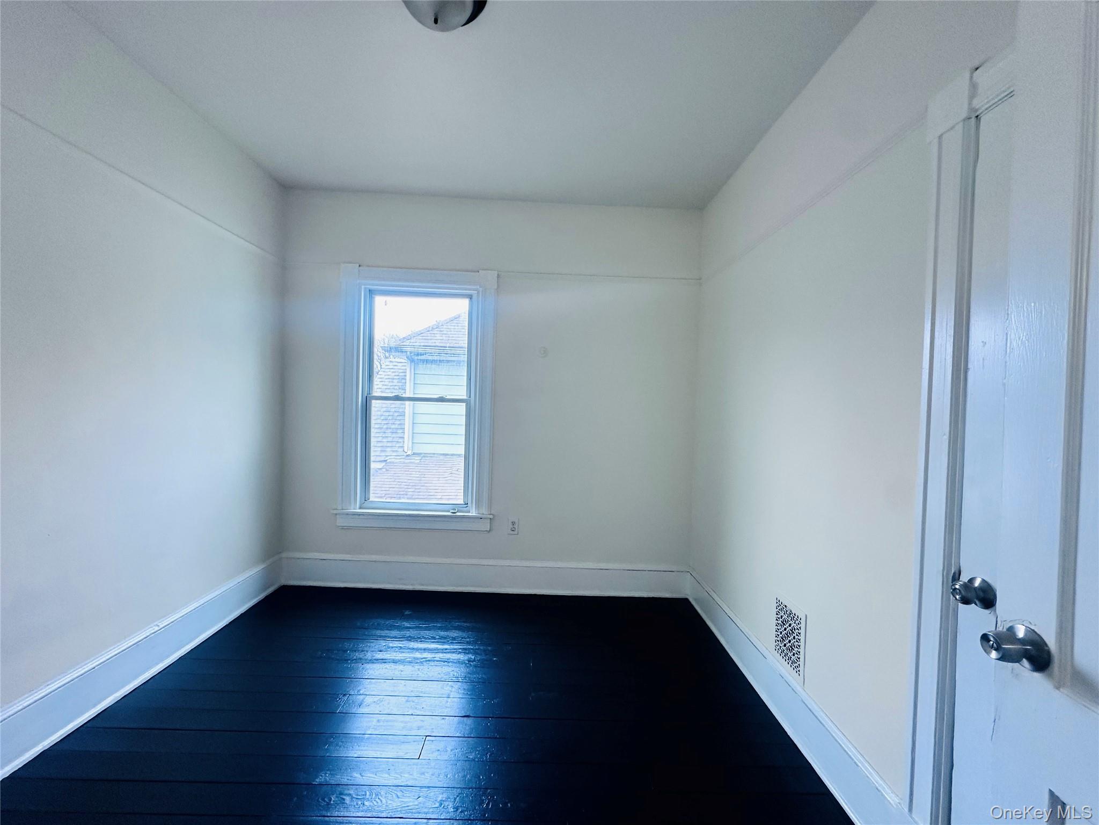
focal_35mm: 14
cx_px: 550
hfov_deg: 102.1
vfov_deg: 85.7
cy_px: 412
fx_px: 444
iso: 125
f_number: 2.2
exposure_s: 1/99
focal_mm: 2.22
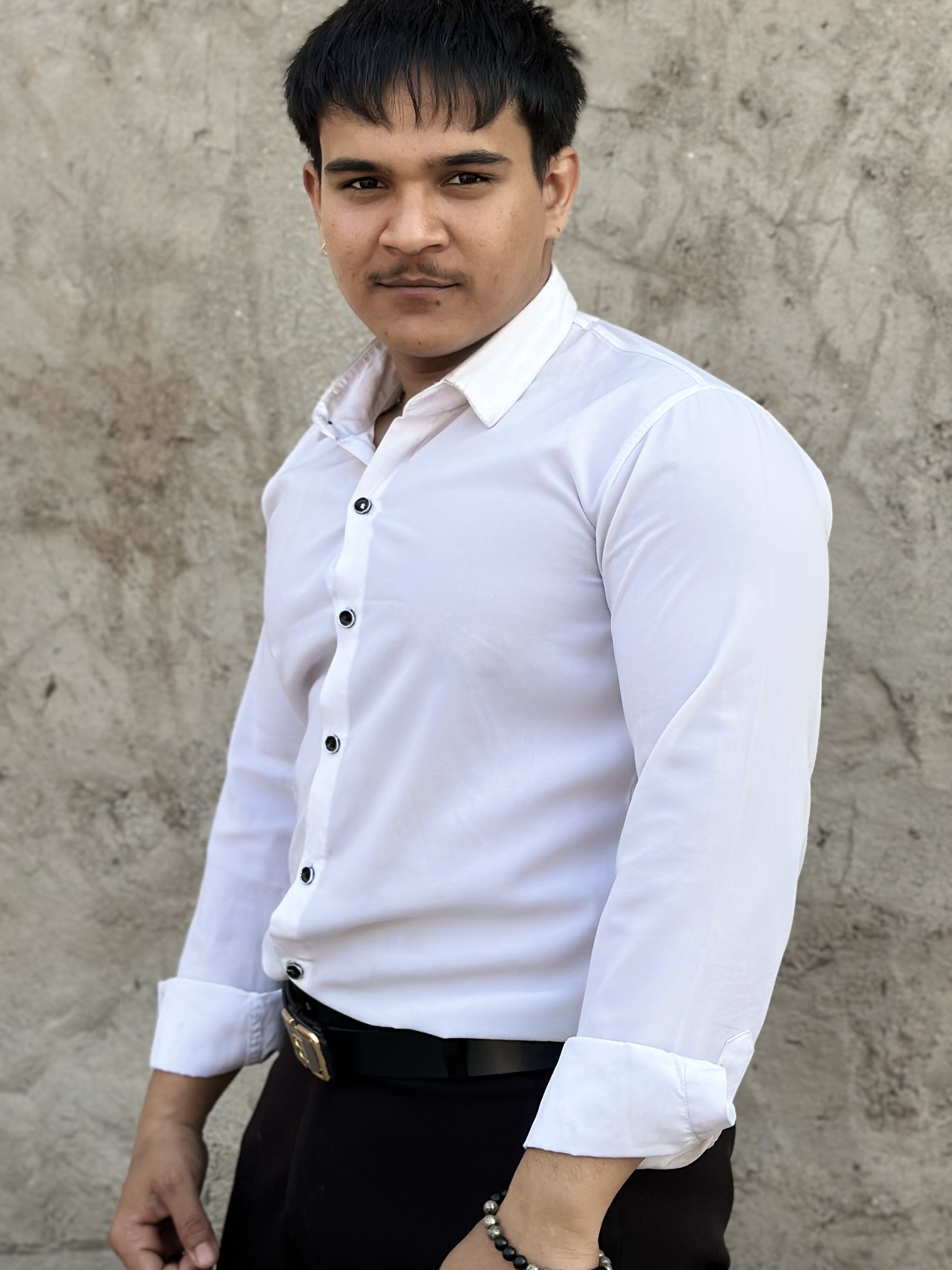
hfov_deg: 21.0
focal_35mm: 70
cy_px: 492
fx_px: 2567
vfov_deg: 27.7
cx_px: 554
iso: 80
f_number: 1.78
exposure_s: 1/1453
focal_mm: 6.86
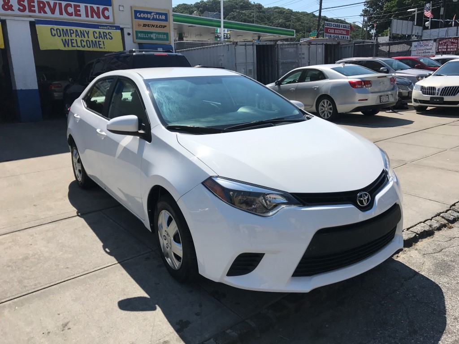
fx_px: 371
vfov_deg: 49.7
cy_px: 172
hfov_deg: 63.4
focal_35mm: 28
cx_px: 230
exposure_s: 1/4000
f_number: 1.8
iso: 20
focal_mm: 3.99
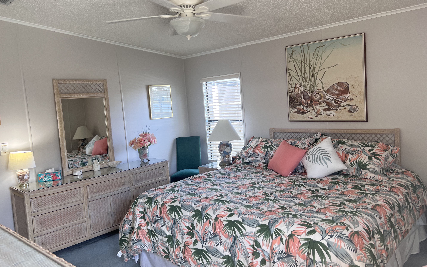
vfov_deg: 44.5
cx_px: 215
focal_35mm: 28
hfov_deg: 66.5
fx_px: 326
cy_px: 124
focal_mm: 5.7
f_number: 1.5
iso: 80
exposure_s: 1/120
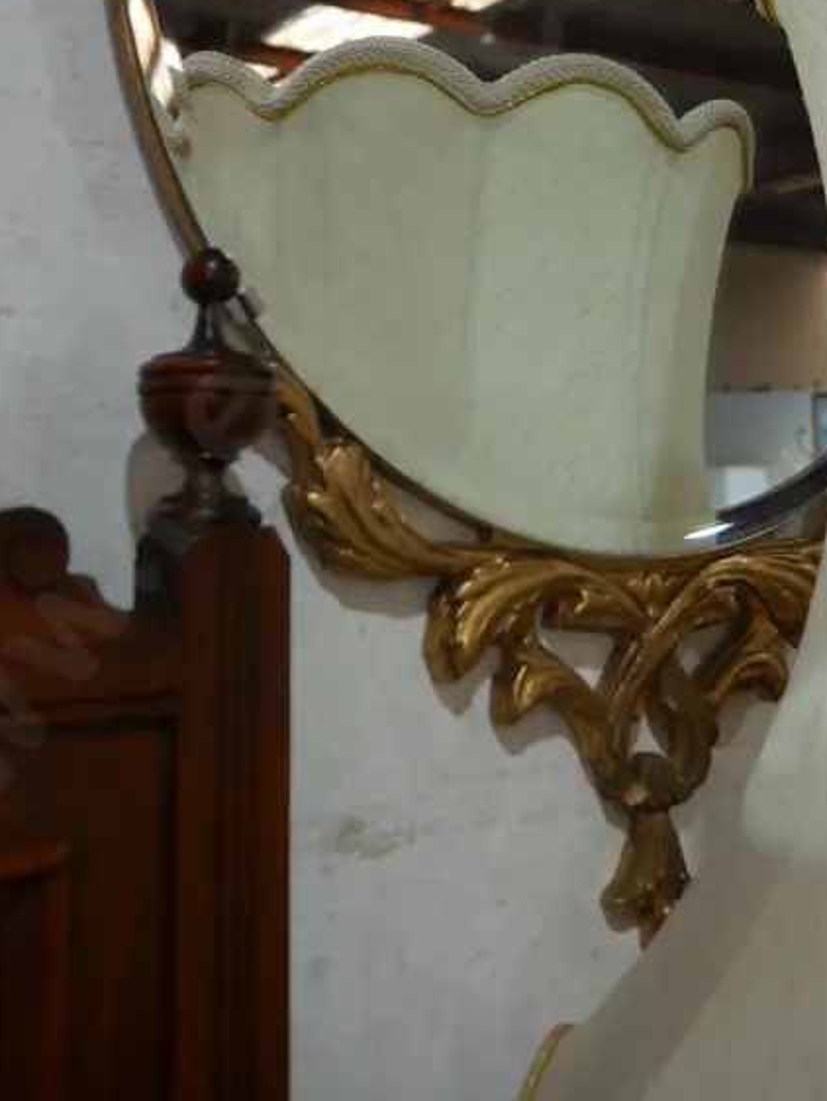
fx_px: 1623
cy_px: 100
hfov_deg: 28.6
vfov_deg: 35.2
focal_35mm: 51
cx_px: 465
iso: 200
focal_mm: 14
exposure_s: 1/80
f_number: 3.5
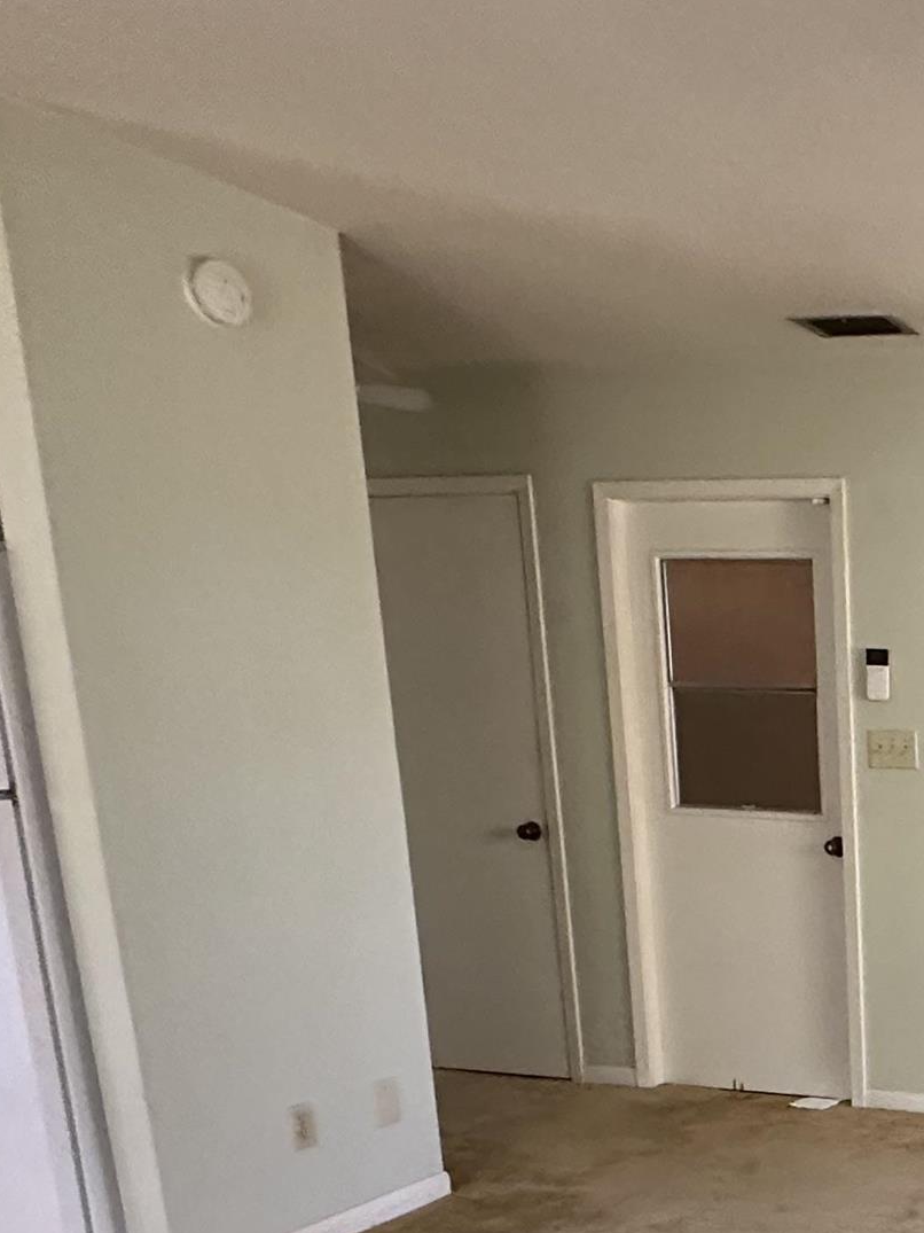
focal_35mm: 40
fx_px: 1424
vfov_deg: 43.4
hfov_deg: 28.9
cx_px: 1217
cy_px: 1075
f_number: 2.2
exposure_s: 1/60
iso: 640
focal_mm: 2.22
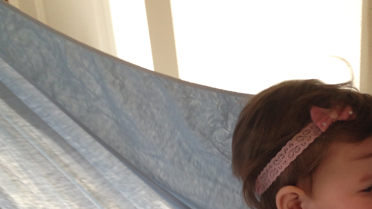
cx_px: 309
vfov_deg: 18.6
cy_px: 215
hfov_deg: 32.2
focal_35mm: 63
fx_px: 621
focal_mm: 4.12
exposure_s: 1/20
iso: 80
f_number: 2.4
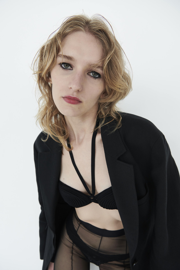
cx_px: 90
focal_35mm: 24
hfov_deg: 53.1
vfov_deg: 73.7
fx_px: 180
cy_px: 135
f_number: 6.3
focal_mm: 24
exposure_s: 1/125
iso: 800
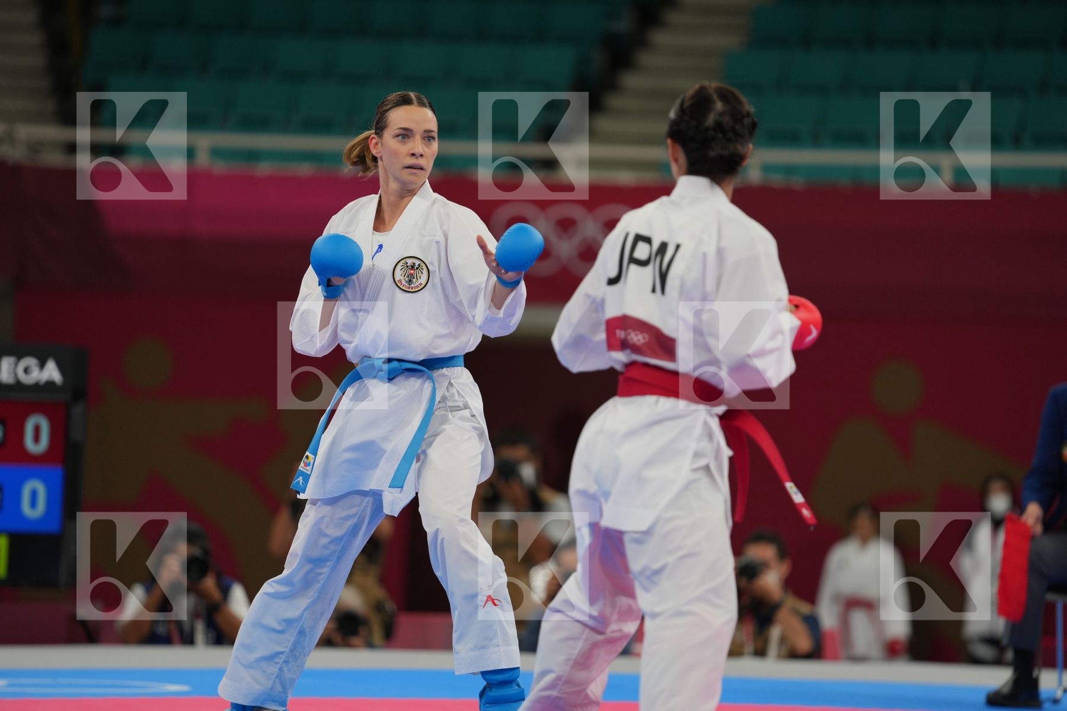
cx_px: 534
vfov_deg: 6.9
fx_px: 5927
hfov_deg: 10.3
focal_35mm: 200
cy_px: 356
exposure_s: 1/1000
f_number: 2.8
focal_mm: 200
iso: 500
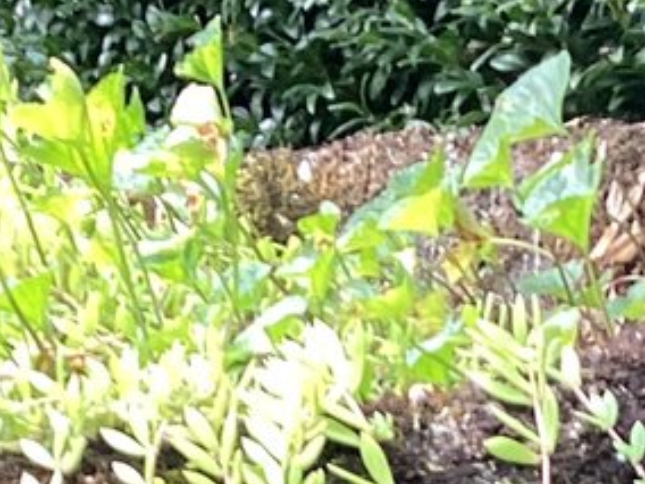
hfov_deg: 12.0
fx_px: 3074
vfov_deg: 8.2
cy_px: 1235
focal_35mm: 165
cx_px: 399
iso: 80
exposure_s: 1/50
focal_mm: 3.3
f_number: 2.4
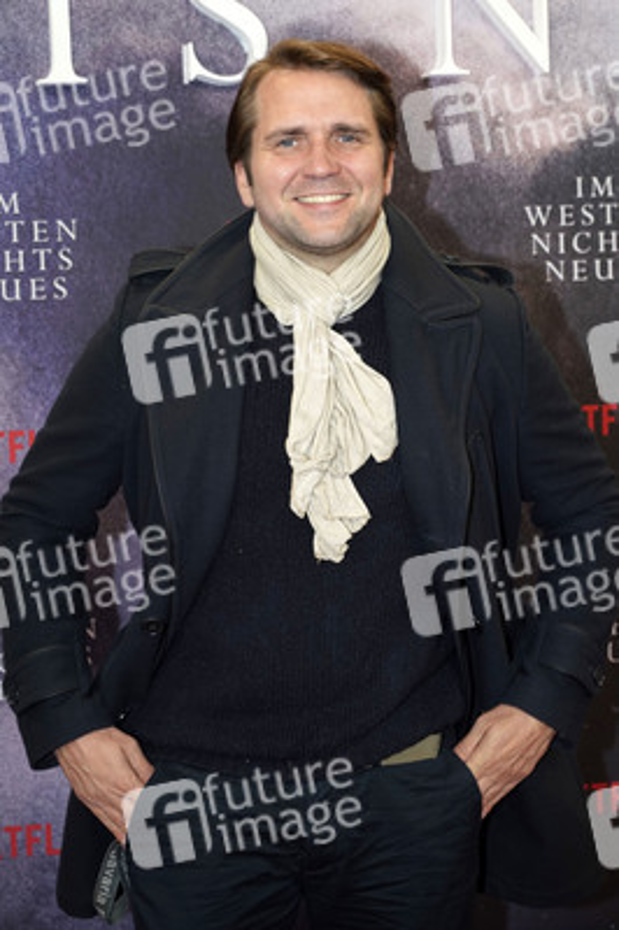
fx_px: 1602
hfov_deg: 21.9
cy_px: 465
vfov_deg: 32.4
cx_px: 310
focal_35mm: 62
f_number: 5.6
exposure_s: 1/160
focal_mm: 62
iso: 640
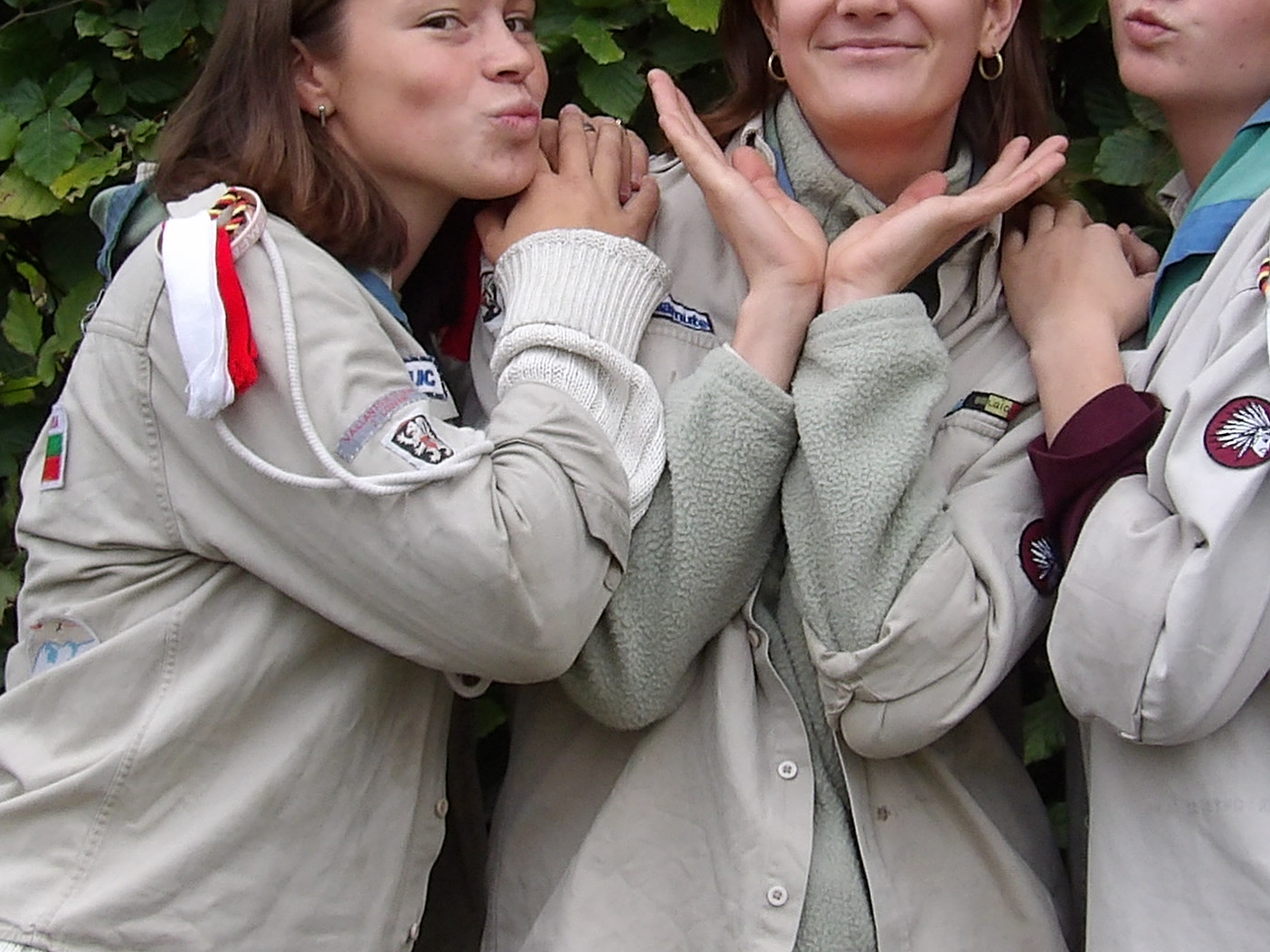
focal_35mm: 128
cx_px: 762
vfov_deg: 11.6
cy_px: 381
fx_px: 4696
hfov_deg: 15.4
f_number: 3.7
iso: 149
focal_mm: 7
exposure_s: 1/40
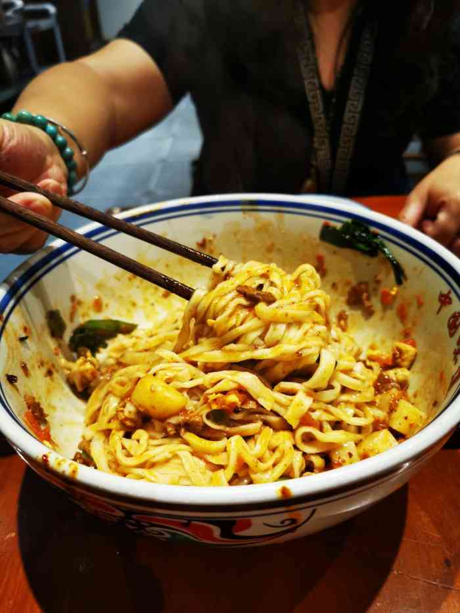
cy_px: 306
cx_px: 230
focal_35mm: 27
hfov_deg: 51.4
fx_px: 478
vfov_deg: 65.3
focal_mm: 5.56
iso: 250
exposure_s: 1/50
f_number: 1.6
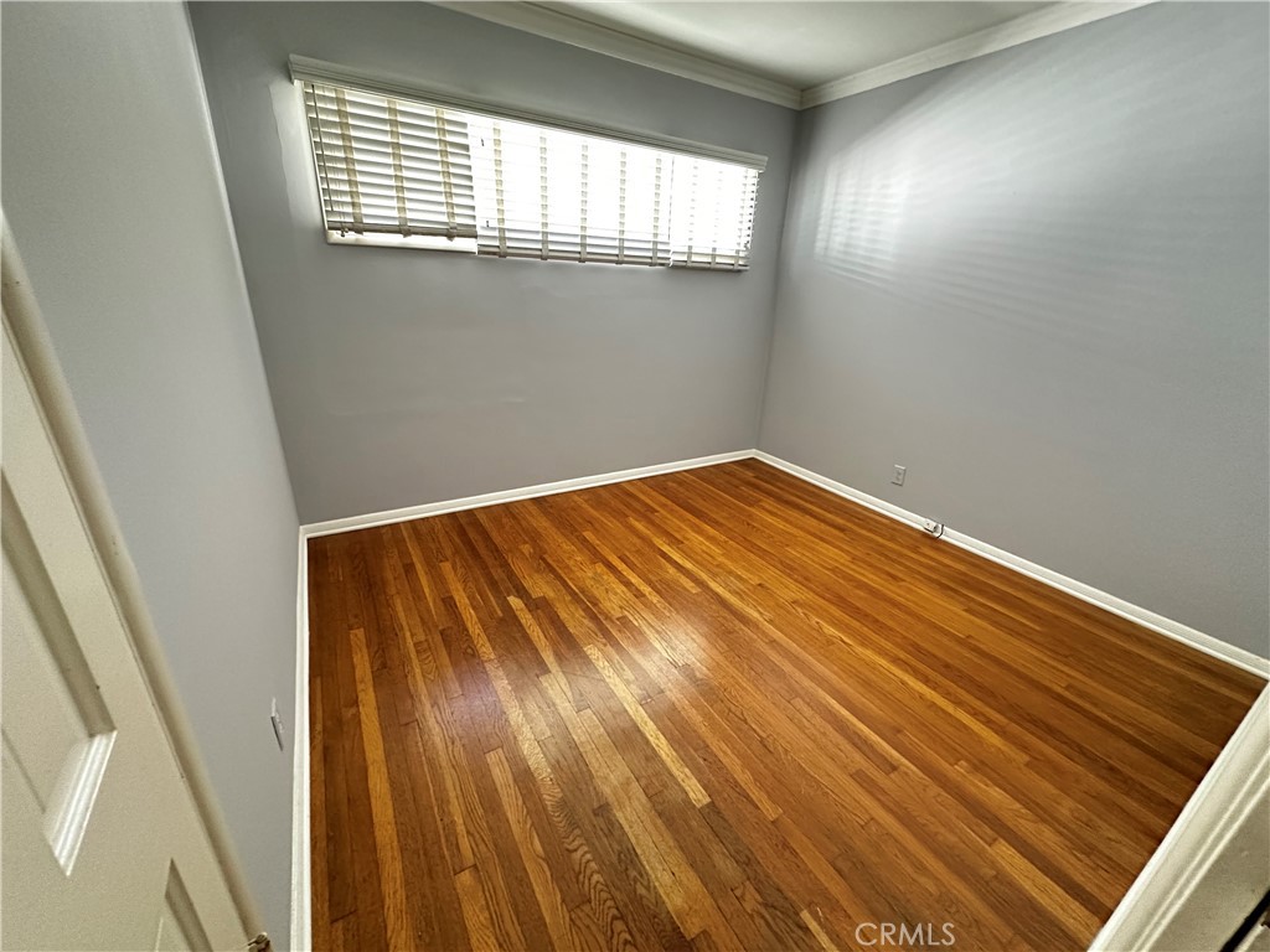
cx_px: 635
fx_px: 514
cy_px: 476
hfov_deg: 102.1
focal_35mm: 14
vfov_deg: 85.7
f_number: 2.2
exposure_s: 1/60
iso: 800
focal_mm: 2.22
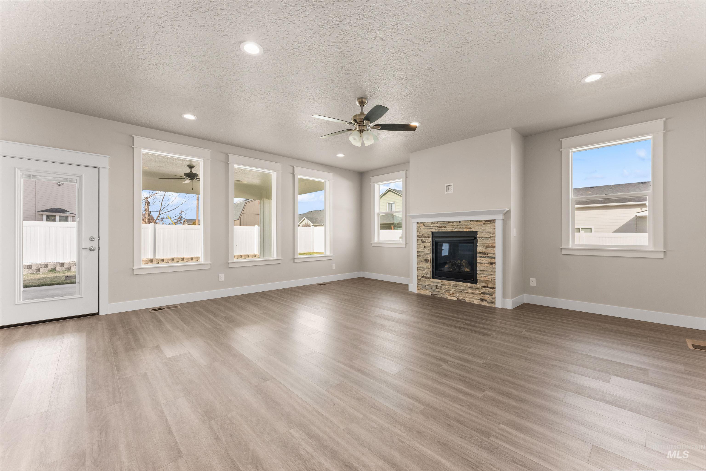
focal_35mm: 14
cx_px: 353
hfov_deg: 104.3
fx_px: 275
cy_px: 236
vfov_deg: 81.2
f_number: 10
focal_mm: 14
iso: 800
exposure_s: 1/15
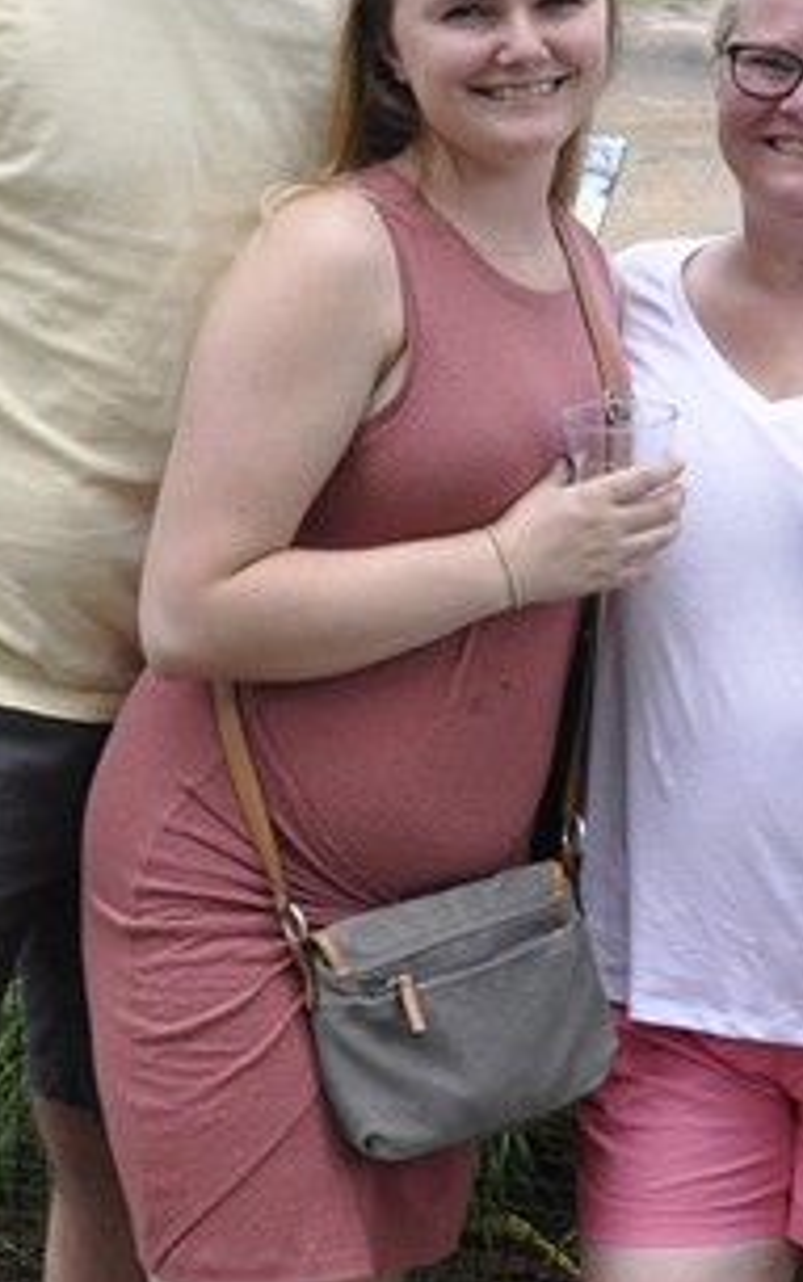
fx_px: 3147
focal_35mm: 90
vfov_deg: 22.8
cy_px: 345
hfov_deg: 14.4
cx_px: 719
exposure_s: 1/40
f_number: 3.5
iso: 400
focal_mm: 18
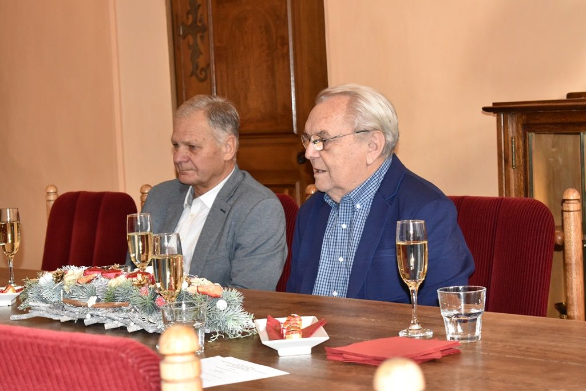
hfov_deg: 24.6
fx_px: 1343
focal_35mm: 82
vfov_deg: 16.6
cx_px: 293
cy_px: 196
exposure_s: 1/100
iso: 2000
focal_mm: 55
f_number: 5.6
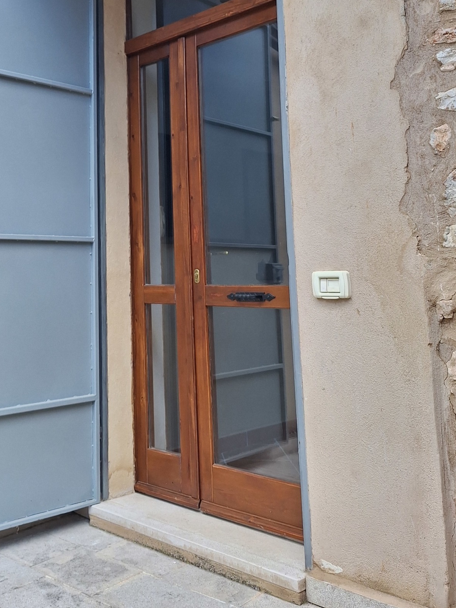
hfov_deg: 37.6
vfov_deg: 48.9
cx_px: 108
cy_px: 185
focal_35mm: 37
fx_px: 650
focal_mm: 5.54
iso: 40
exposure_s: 1/671
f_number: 1.8
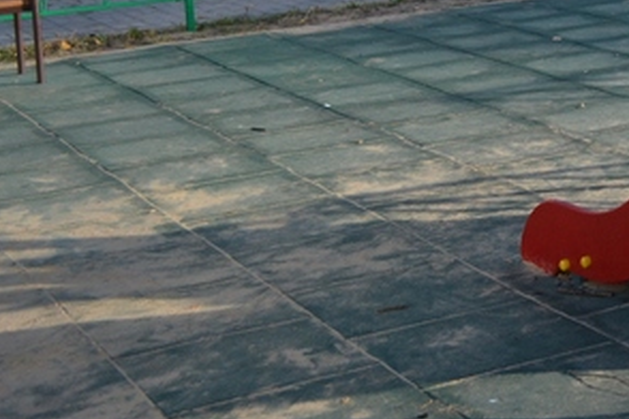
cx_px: 1083
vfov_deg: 13.7
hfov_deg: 18.0
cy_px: -196
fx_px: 1642
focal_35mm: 94
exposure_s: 1/1000
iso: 400
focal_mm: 18
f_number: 5
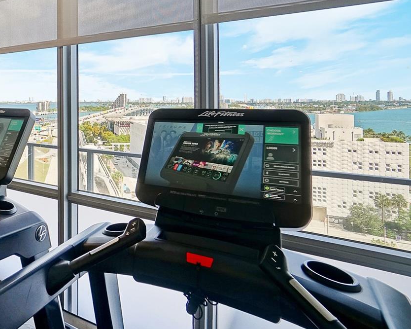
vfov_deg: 51.8
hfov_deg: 55.1
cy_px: 100
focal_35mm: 27
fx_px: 328
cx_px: 36
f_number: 6.3
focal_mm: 10
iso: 1000
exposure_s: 1/320
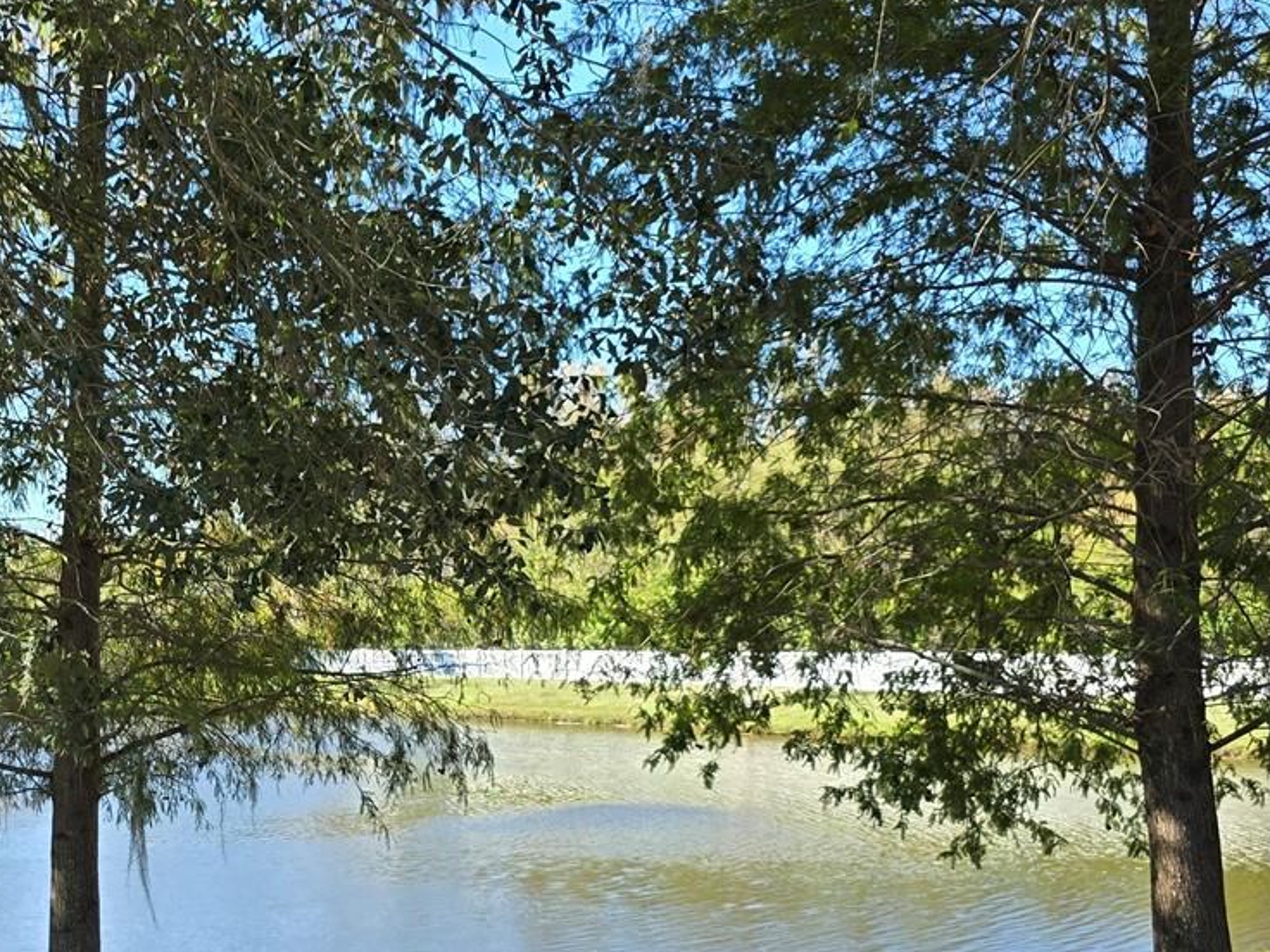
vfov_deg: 29.0
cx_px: 183
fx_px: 1834
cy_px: 609
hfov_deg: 36.3
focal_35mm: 50
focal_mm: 6.3
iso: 12
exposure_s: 1/190
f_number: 1.7
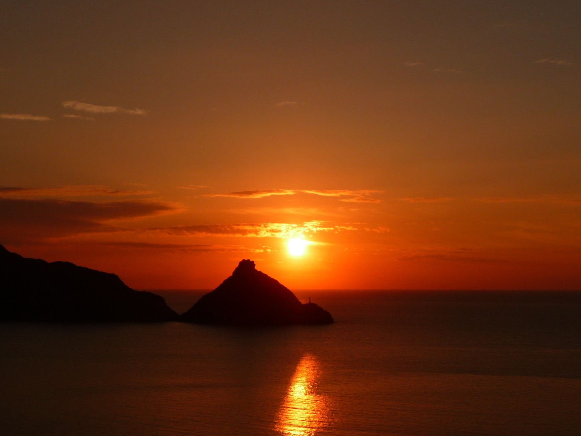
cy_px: 253
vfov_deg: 22.2
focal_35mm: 66
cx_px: 255
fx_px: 1108
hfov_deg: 29.4
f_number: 10
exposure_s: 1/500
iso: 100
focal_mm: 9.3
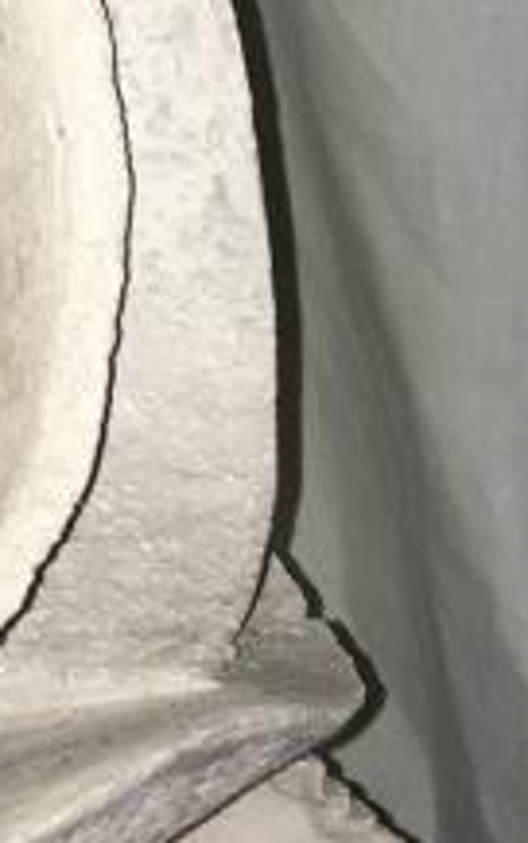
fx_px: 3033
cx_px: -800
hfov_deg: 8.9
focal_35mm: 132
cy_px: 29
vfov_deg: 15.6
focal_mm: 4.15
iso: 25
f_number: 2.2
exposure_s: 1/25
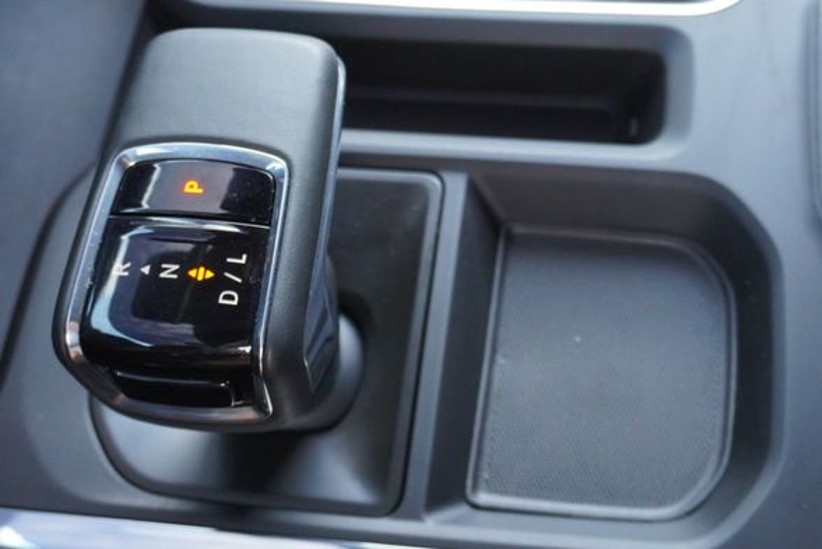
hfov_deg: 36.2
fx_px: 1254
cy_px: 165
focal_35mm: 55
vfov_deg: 24.5
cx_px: 475
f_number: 4
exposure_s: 1/320
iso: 1000
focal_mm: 21
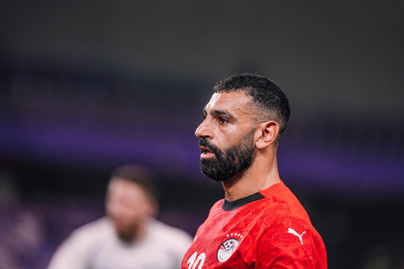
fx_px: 3366
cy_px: 134
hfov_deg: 6.9
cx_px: 202
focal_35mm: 300
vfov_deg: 4.6
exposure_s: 1/1600
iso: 1600
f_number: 2.8
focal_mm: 300
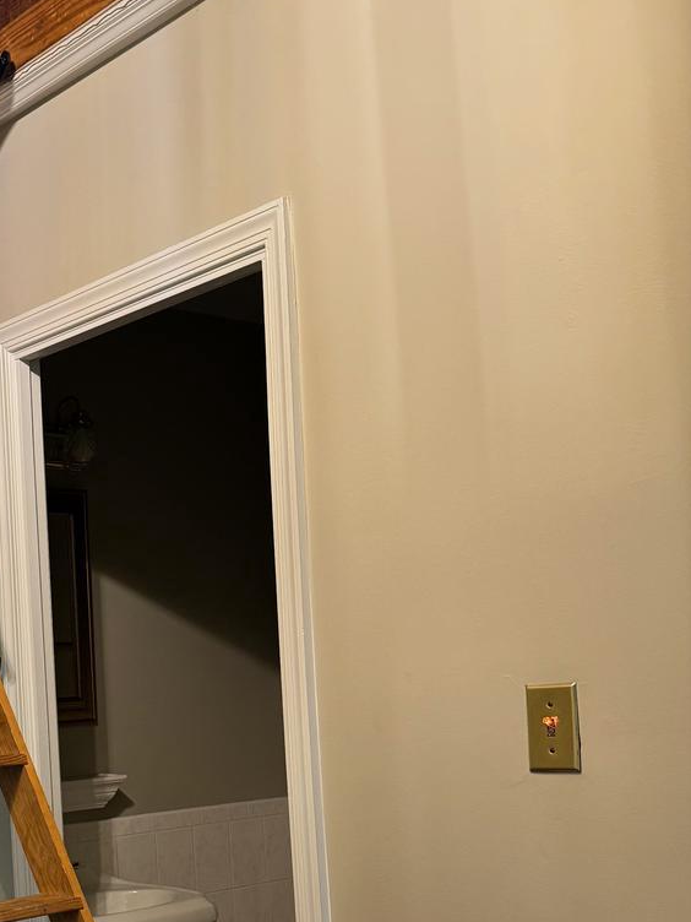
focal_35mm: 49
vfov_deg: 37.9
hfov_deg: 27.8
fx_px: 1304
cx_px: -10
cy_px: 696
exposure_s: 1/60
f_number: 1.78
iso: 250
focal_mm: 6.76
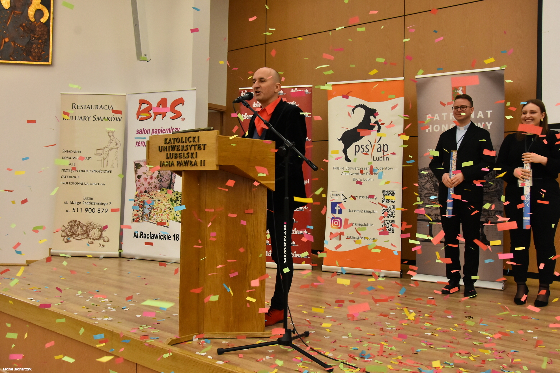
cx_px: 280
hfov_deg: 57.2
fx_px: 513
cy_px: 186
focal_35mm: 33
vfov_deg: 40.0
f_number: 7.1
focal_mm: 22
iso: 1600
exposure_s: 1/200
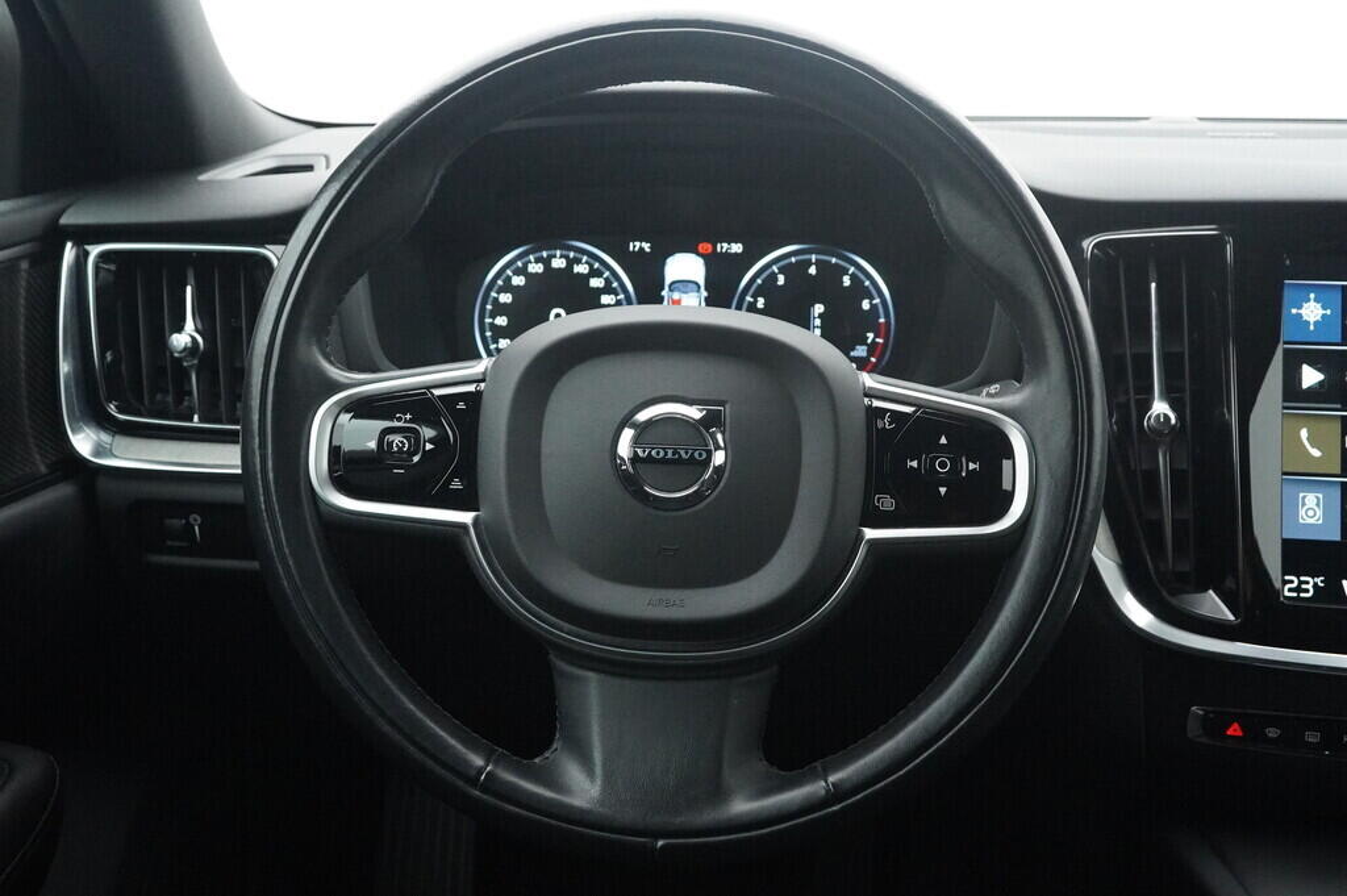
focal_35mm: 36
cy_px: 448
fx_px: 1346
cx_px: 674
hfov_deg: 53.2
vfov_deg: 36.8
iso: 6400
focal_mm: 24
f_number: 6.3
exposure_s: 1/250
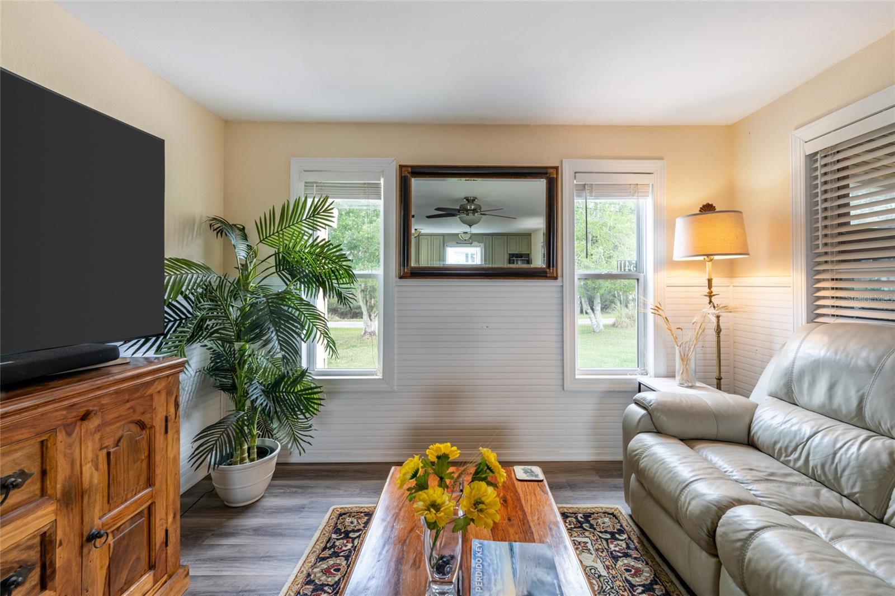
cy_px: 298
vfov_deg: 81.2
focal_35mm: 14
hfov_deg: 104.3
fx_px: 348
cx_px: 448
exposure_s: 1/40
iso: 160
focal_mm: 14
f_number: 7.1
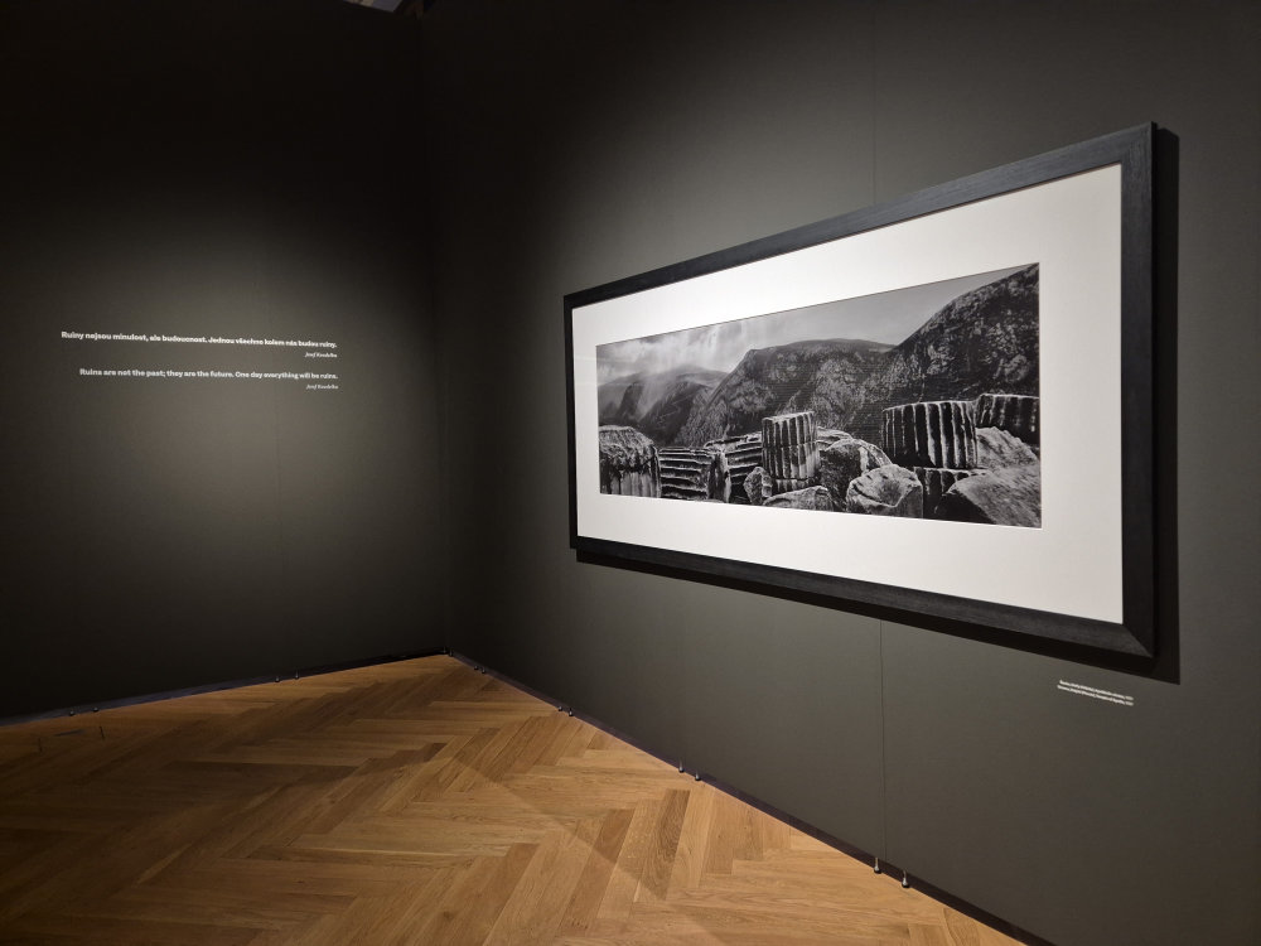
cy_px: 473
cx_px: 630
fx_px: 838
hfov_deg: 73.9
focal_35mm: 23
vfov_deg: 58.9
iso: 640
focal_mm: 5.4
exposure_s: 1/31
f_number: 1.8
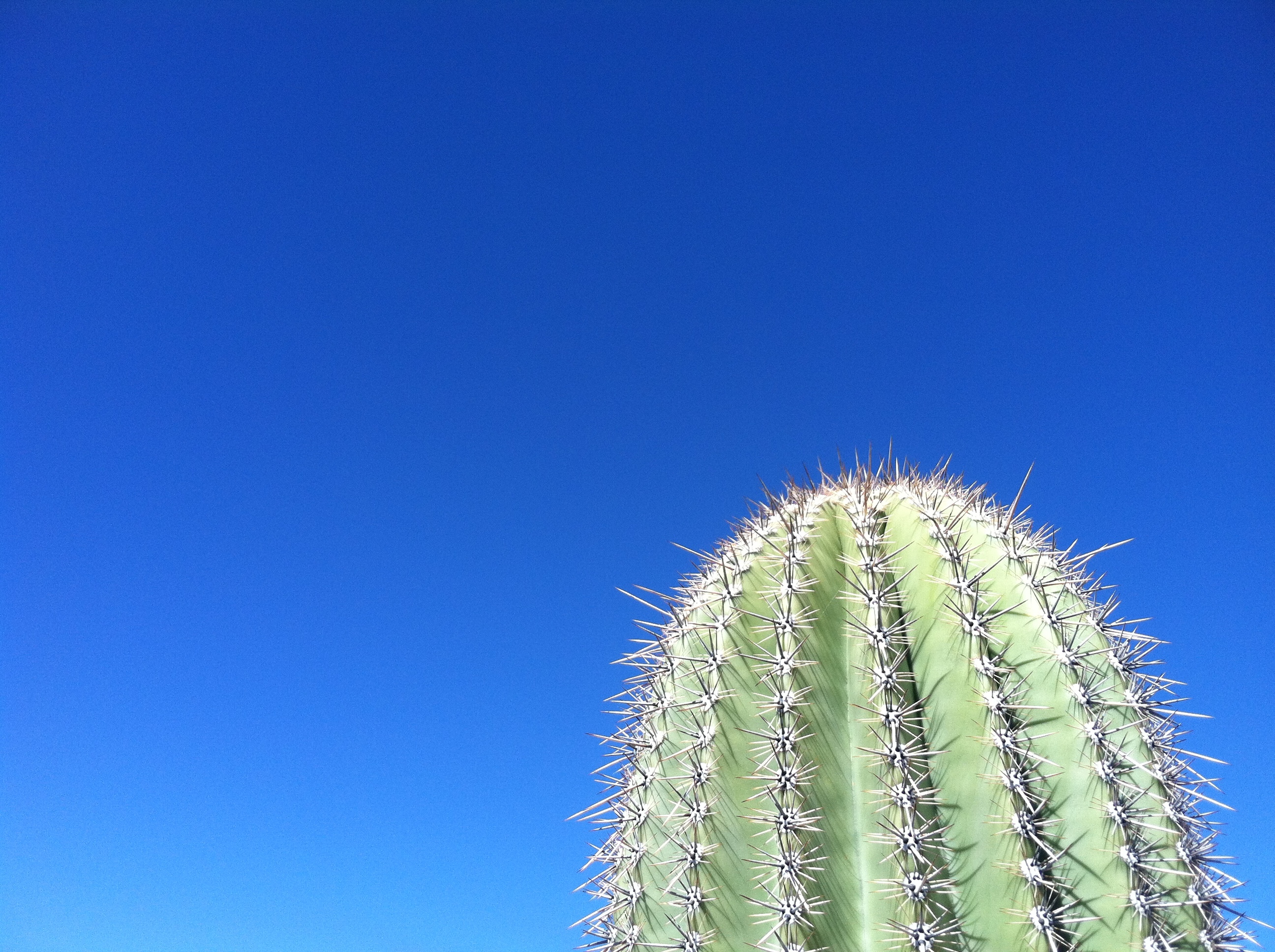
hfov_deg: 52.7
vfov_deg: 40.6
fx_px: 1287
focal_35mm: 35
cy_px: 476
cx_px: 638
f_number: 2.8
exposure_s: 1/1000
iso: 80
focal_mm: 3.85
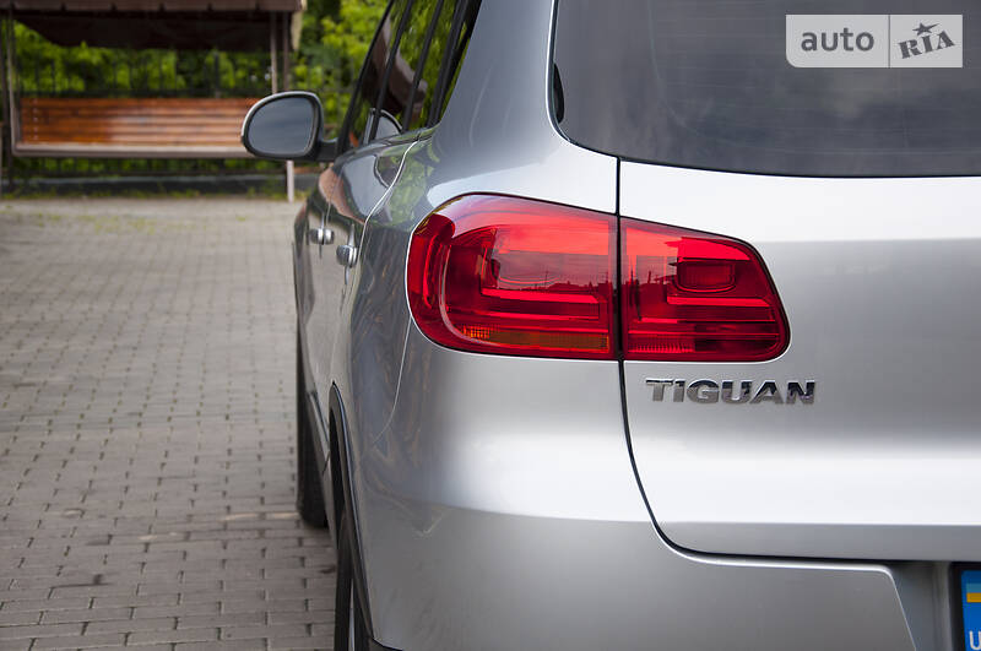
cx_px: 490
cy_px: 326
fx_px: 2041
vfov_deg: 18.1
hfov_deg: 27.0
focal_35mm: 75
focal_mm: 50
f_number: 5.6
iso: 100
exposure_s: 1/320
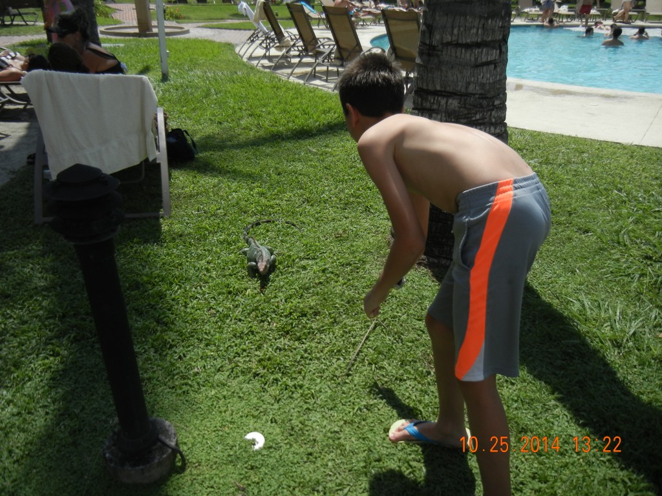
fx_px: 574
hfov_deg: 60.0
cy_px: 248
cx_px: 331
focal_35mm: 30
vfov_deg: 46.8
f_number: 7
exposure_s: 1/505
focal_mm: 5.4
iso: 160
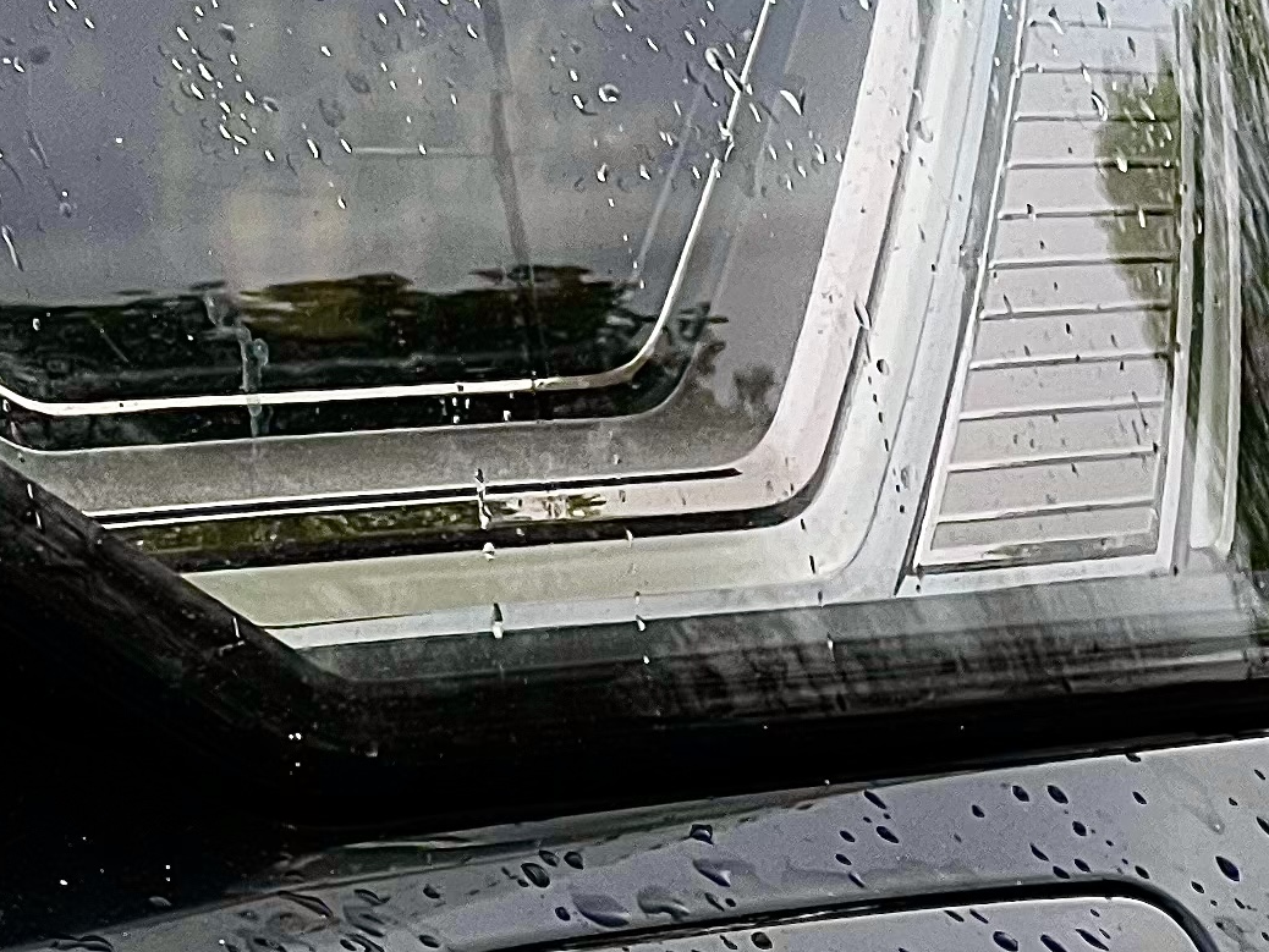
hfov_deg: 6.6
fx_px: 10964
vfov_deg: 5.0
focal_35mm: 299
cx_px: -385
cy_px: 453
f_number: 2.8
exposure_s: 1/181
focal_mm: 9
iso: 32
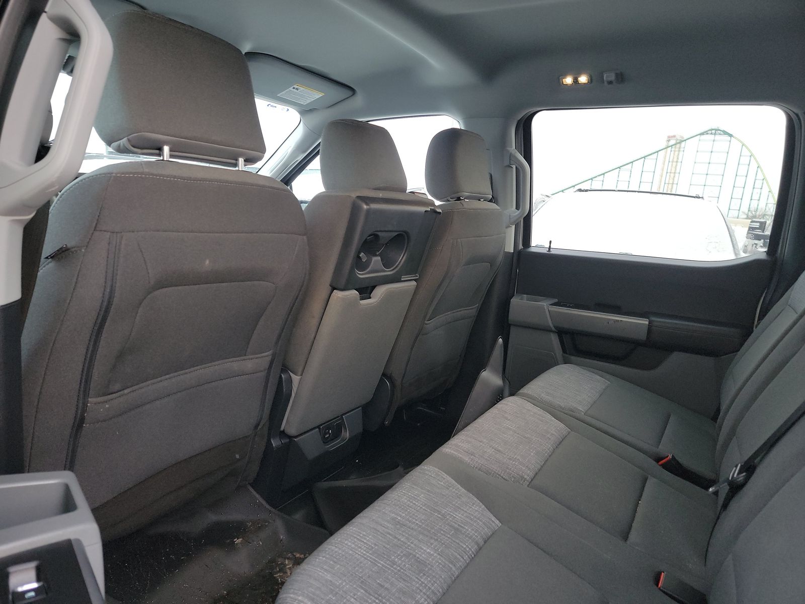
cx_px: 402
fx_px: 558
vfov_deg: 56.8
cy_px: 302
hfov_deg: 71.6
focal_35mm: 24
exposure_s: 1/59
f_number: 1.8
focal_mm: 6.7
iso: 445
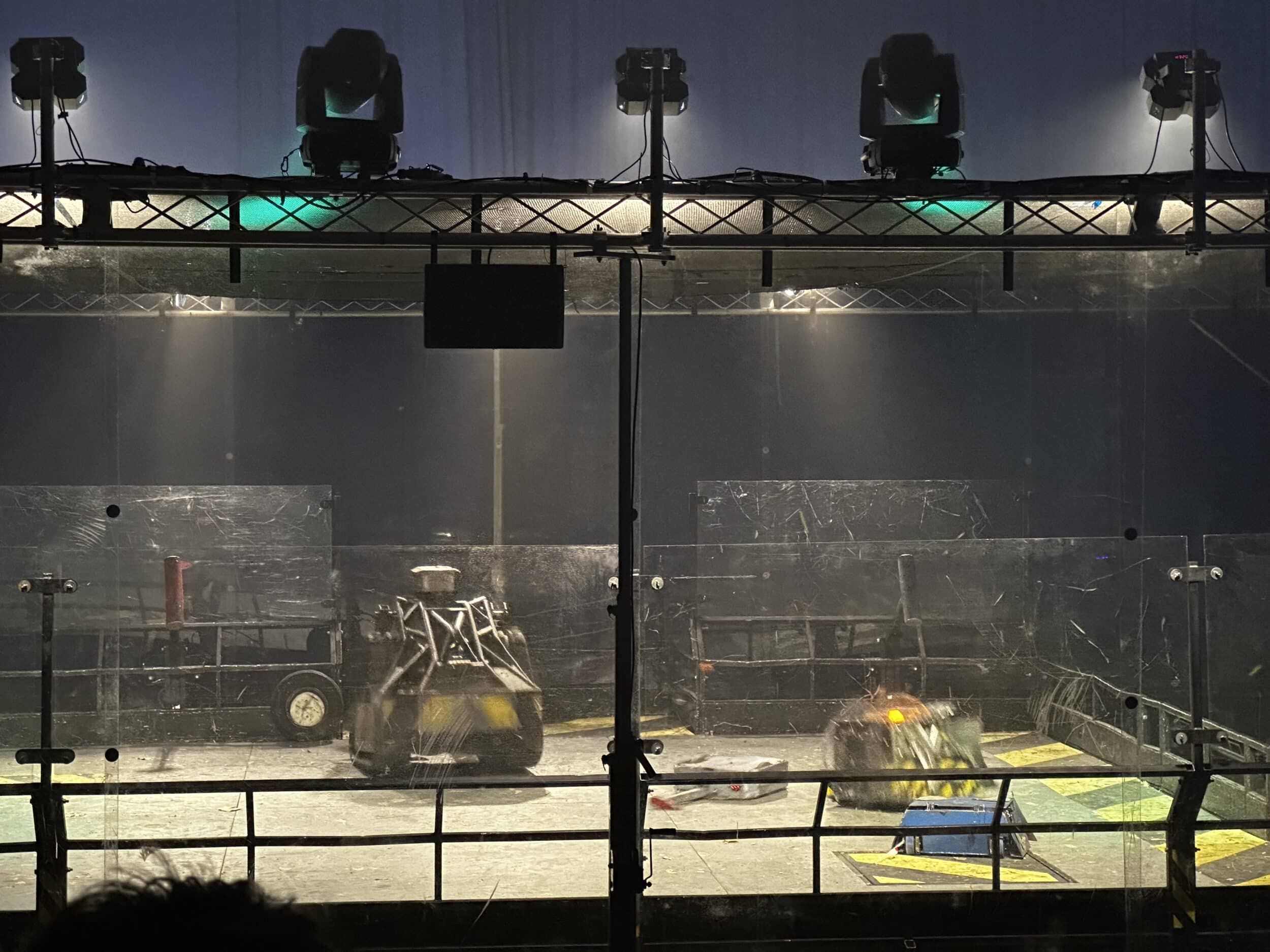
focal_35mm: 77
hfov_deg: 25.3
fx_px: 2825
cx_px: 635
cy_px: 476
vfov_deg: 19.1
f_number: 2.8
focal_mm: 9
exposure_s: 1/30
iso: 1250
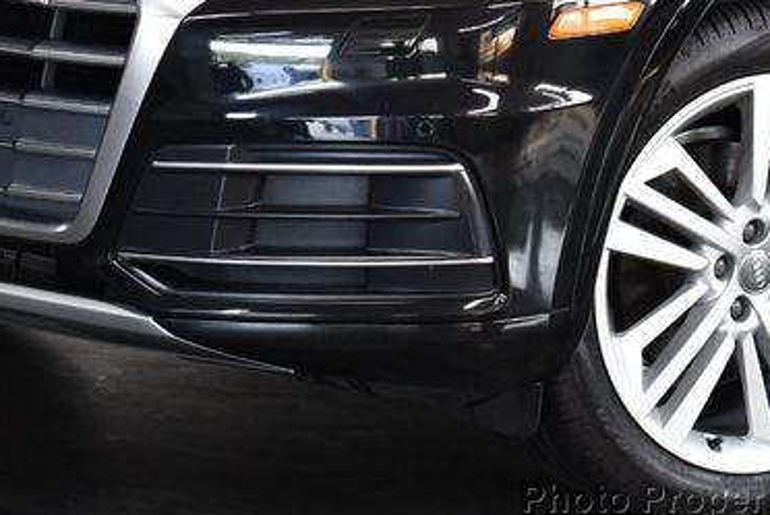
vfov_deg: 8.0
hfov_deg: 11.9
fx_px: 3683
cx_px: 491
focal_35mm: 172
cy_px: 94
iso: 1250
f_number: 5.6
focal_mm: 50
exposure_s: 1/125
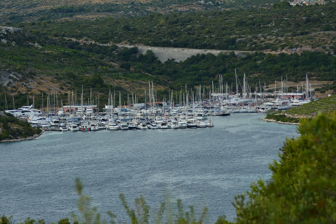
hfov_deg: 10.2
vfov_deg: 6.8
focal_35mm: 202
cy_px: 112
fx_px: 1890
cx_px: 168
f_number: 5.6
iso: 400
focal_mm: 135
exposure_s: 1/500
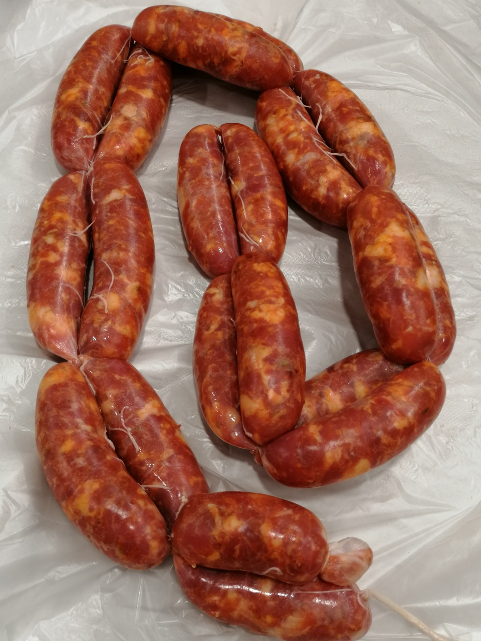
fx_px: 686
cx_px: 240
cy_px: 320
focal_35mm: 37
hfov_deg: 38.7
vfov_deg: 50.1
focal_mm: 3.95
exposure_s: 1/50
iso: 64
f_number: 1.8
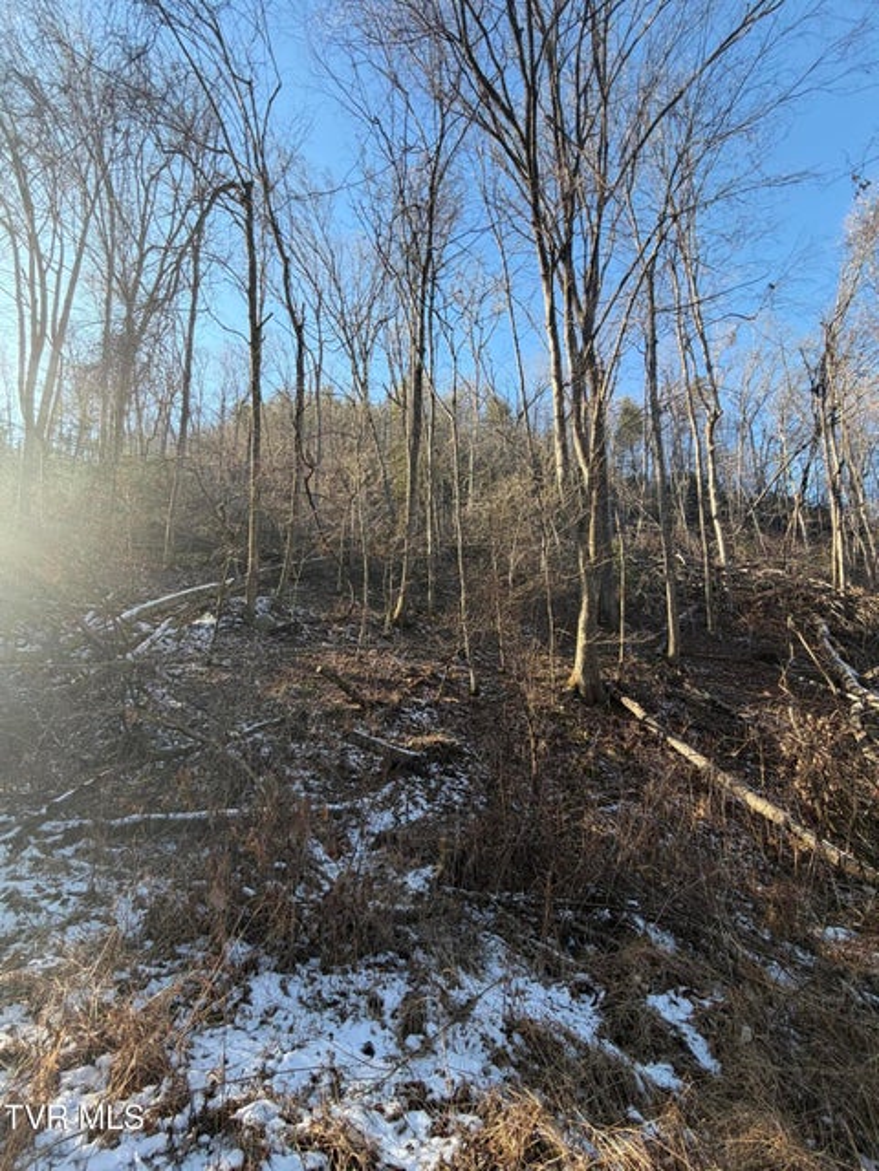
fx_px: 474
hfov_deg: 85.7
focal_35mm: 14
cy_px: 586
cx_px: 440
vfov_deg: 102.1
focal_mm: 2.22
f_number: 2.2
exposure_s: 1/398
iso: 50
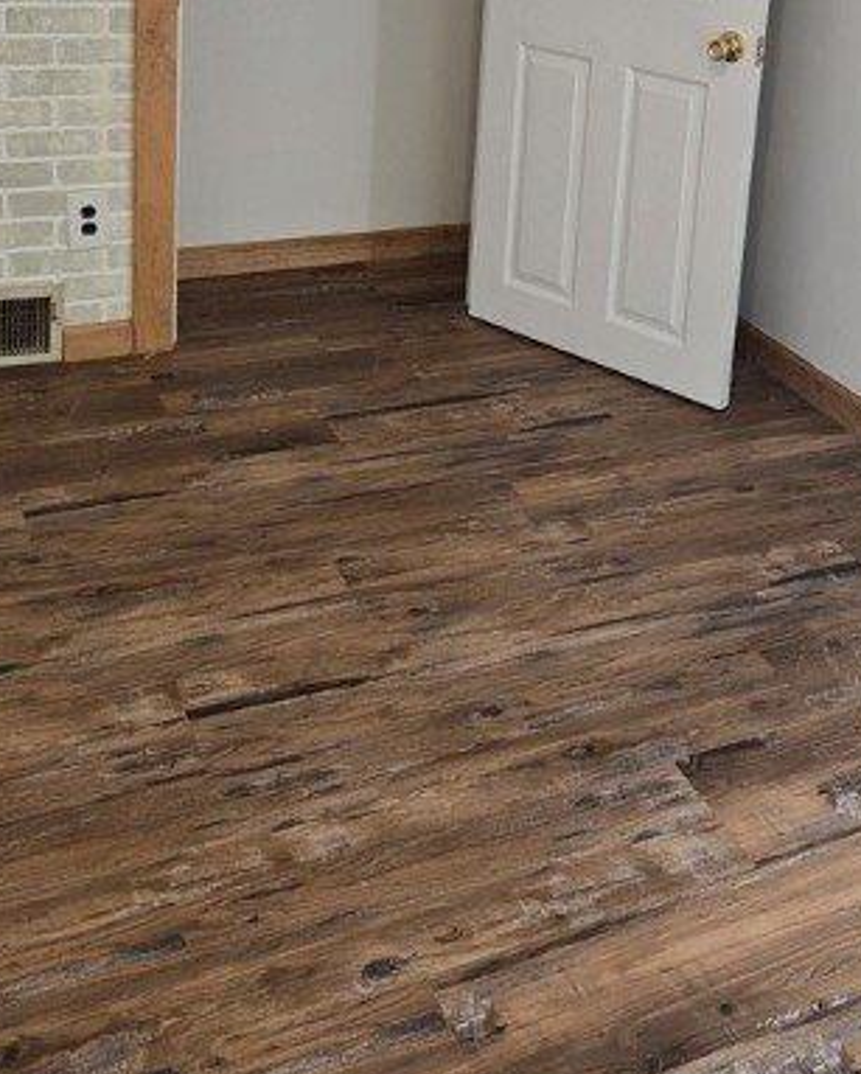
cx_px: 583
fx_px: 1432
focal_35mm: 45
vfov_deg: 38.1
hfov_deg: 33.1
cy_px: 87
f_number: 1.7
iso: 100
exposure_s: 1/120
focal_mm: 6.3
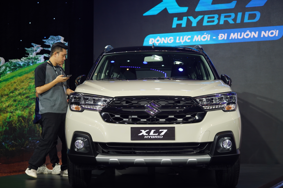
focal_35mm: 71
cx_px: 141
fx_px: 558
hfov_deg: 28.5
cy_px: 95
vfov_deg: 19.2
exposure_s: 1/200
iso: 800
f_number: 4
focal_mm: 70
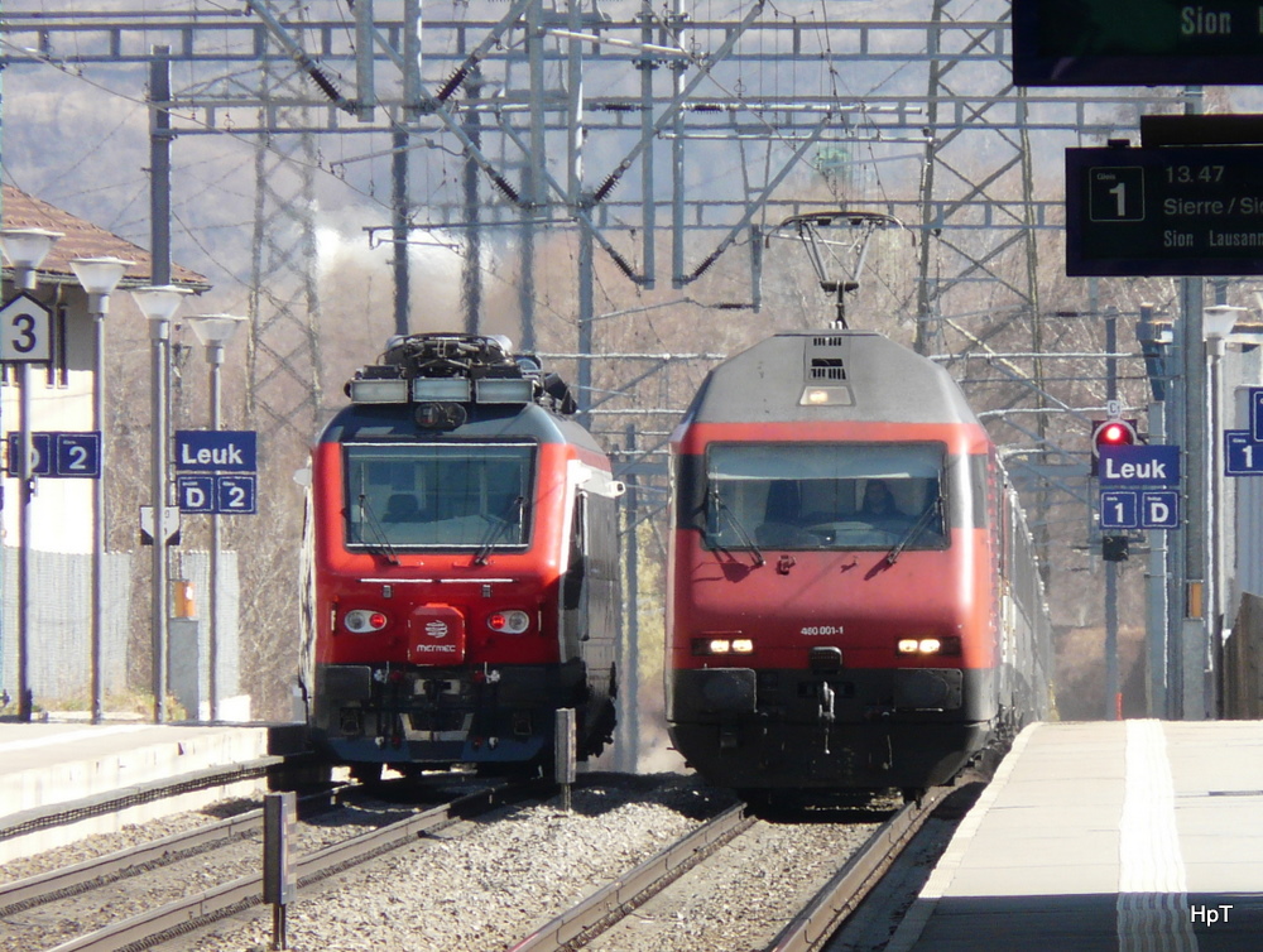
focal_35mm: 504
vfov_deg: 3.0
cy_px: 476
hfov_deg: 3.9
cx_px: 632
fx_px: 18424
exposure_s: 1/250
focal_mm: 82.8
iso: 100
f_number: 5
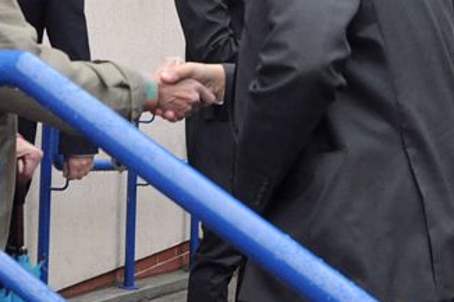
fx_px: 1084
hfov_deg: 23.6
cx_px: 198
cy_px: 69
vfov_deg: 15.8
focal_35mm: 86
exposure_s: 1/125
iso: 2000
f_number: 5.6
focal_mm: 22
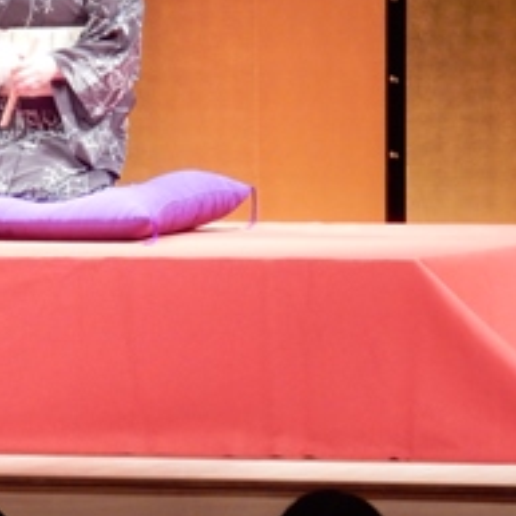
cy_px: 123
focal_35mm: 337
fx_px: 5683
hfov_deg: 5.2
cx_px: 29
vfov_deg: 5.2
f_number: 6
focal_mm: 29.2
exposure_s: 1/25
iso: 400
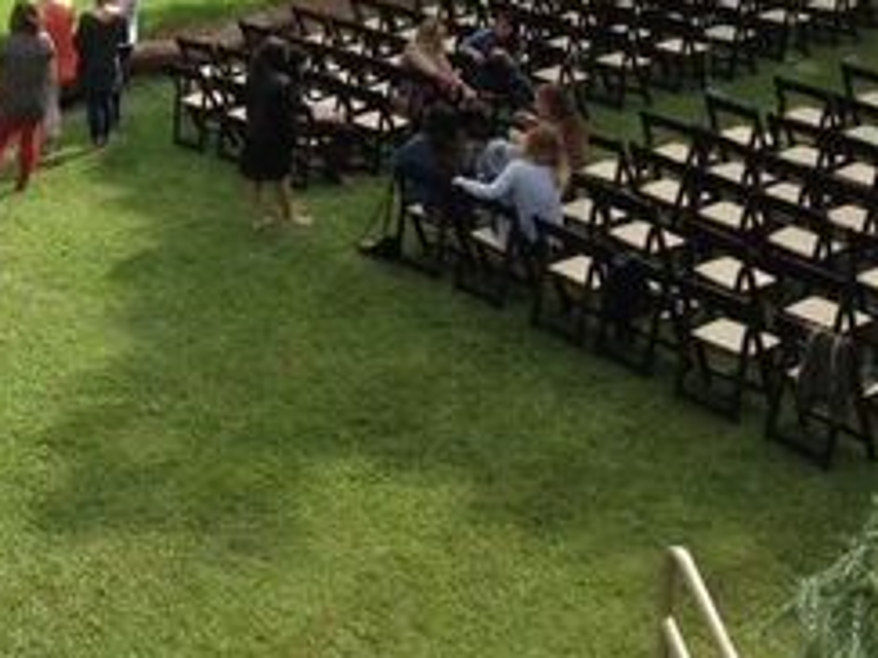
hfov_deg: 27.2
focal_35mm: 68
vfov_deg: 20.9
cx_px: 25
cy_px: 13
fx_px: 1724
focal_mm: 4.12
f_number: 2.4
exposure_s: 1/616
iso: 50
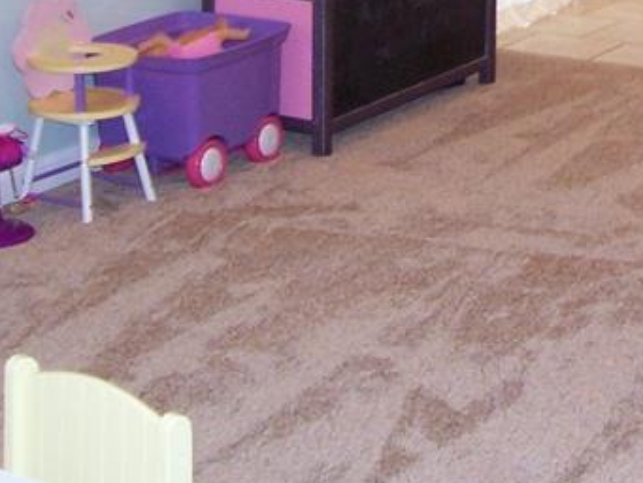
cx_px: 632
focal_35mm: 105
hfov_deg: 18.3
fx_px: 1951
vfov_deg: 13.6
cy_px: -157
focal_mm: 6
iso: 140
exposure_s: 1/60
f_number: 2.8
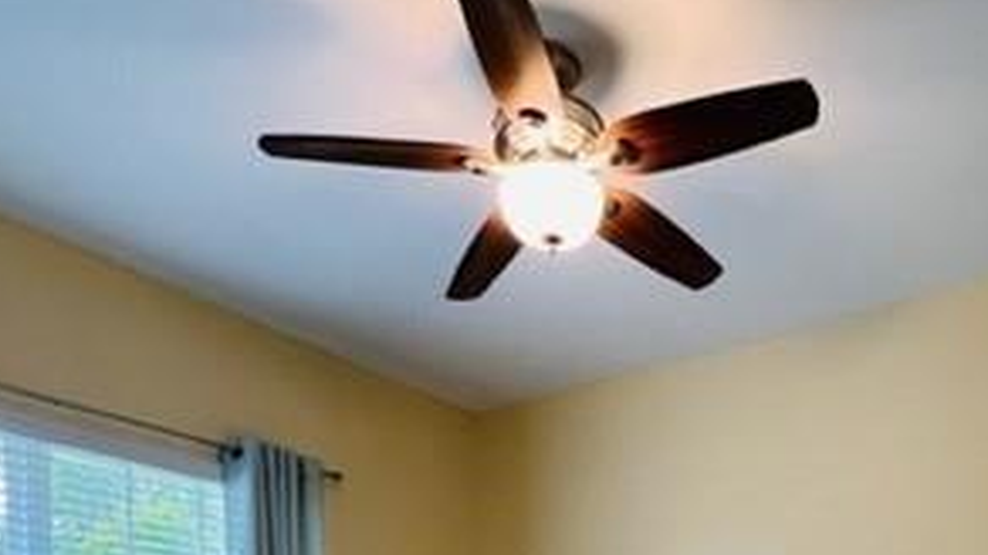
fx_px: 812
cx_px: 677
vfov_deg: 29.7
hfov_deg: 60.8
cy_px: 734
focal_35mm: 31
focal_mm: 1.57
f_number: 1.8
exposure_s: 1/120
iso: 200
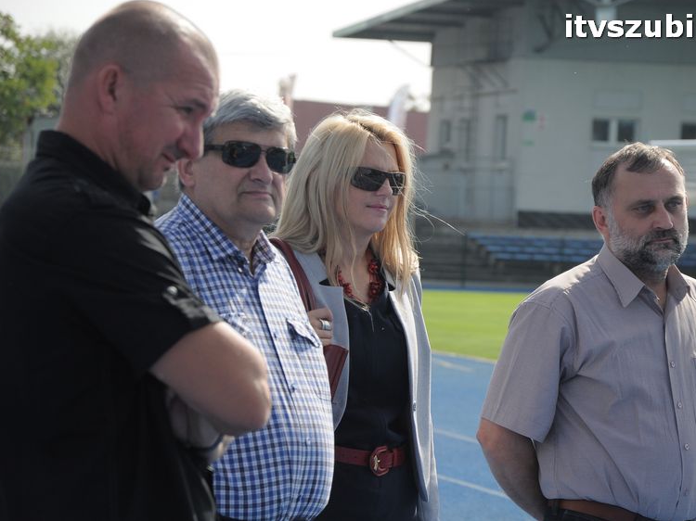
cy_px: 260
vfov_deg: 8.6
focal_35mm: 172
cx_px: 380
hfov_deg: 11.5
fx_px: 3448
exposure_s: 1/800
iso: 400
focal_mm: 105
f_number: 7.1
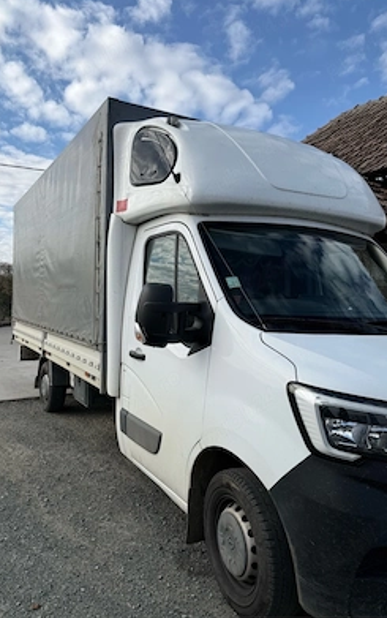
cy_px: 305
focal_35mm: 26
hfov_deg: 47.5
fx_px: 438
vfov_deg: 70.4
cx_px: 161
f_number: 1.78
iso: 80
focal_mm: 6.76
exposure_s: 1/3759
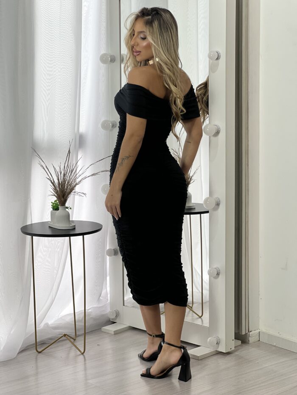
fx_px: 881
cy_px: 198
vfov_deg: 25.3
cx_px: 148
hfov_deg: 19.1
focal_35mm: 77
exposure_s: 1/120
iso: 50
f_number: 2.8
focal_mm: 9
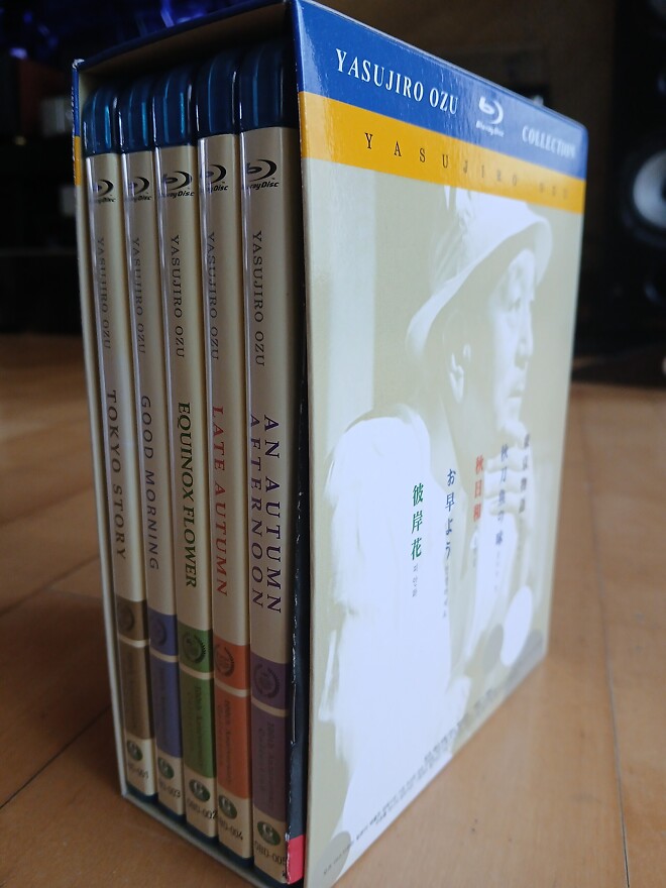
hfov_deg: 53.1
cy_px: 444
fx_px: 667
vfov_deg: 67.3
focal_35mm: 26
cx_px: 333
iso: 160
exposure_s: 1/60
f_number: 1.8
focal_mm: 3.98
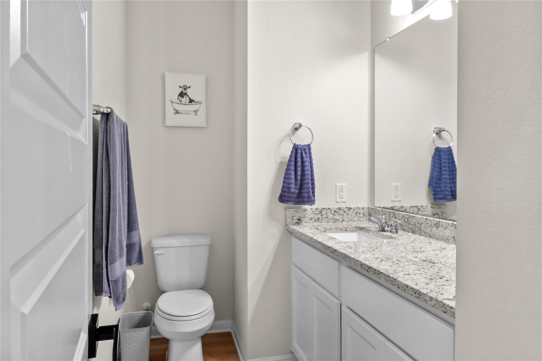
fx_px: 361
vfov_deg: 53.1
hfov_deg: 73.7
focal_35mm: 24
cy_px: 180
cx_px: 271
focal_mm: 16
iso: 3200
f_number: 16
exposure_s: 1/3
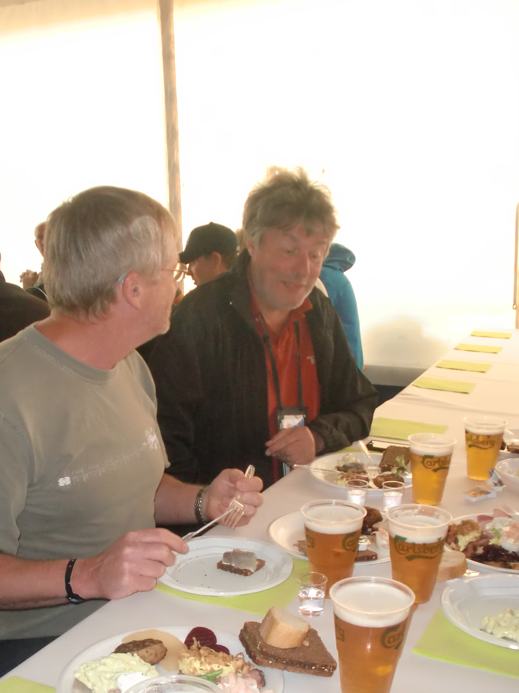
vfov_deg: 49.1
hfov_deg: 38.6
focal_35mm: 37
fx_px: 740
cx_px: 236
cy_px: 473
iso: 250
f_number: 2.6
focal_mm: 4.65
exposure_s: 1/60
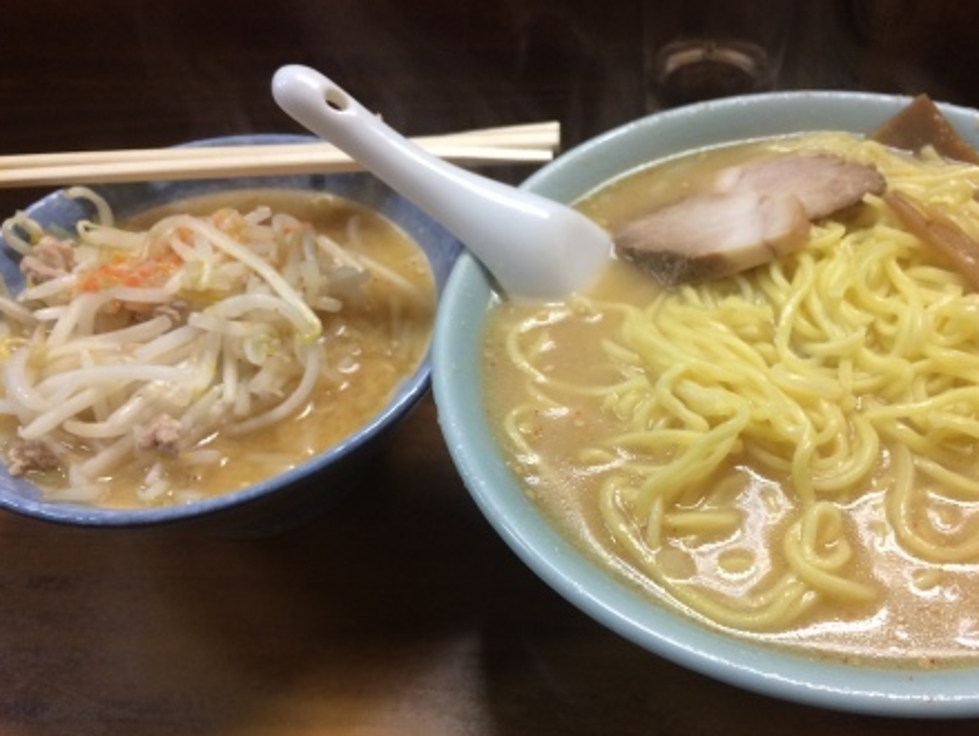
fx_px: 934
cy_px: 394
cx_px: 544
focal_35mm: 33
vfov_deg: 43.0
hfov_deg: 55.2
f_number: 2.2
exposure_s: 1/30
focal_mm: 4.15
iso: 100
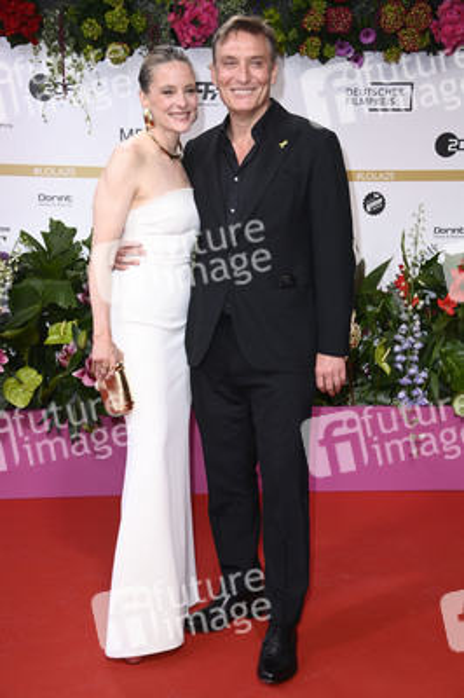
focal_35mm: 55
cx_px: 232
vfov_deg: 36.3
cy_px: 349
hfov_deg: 24.6
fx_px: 1065
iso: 640
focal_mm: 55
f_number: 5.6
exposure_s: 1/250
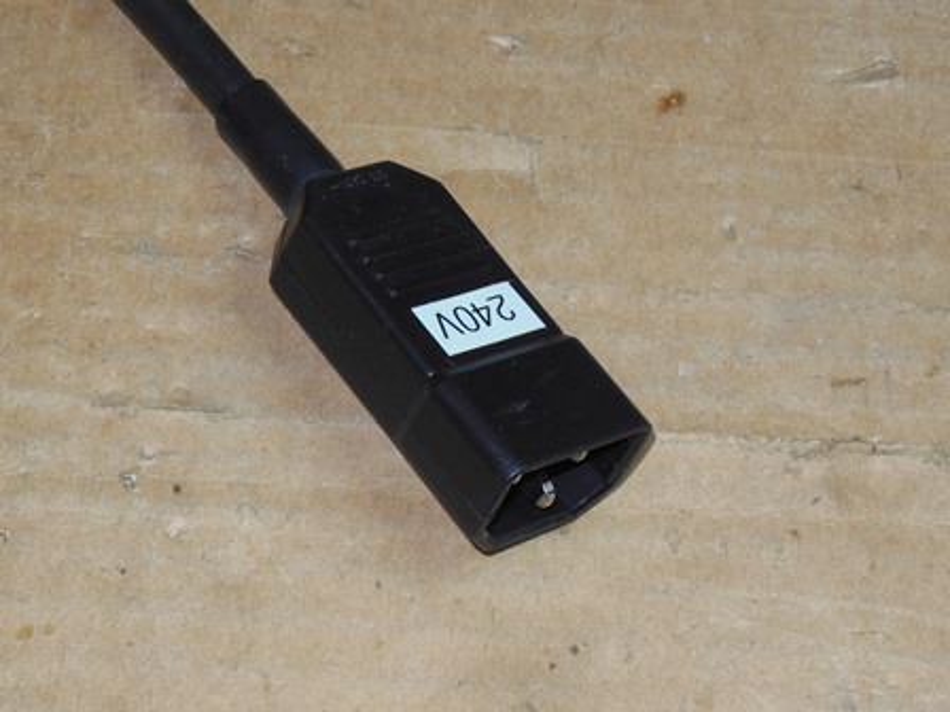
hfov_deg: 29.4
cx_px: 475
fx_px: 1811
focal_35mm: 66
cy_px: 356
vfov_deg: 22.3
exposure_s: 1/60
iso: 125
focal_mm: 11.7
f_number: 4.3
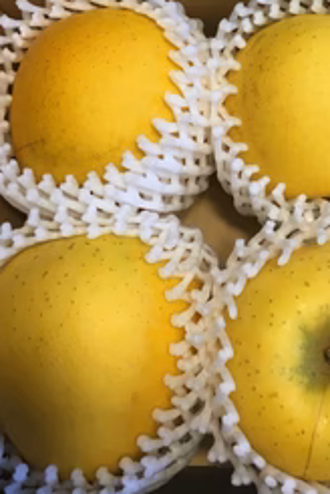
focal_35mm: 49
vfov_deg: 39.0
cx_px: 282
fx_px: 674
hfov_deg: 26.8
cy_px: 110
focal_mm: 4.15
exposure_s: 1/30
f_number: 2.2
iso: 64
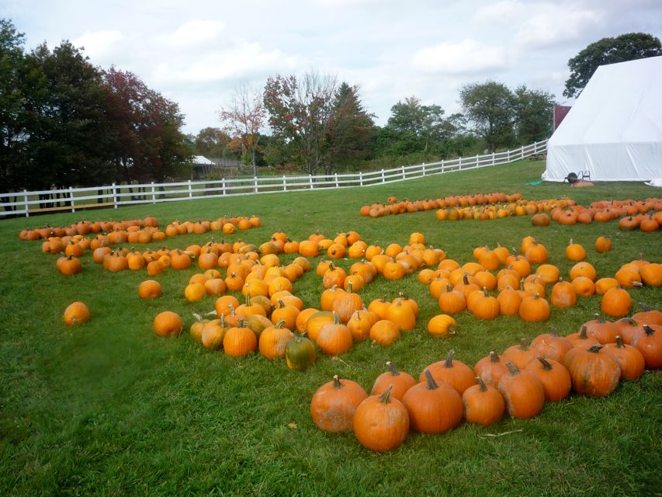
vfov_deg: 44.2
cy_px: 248
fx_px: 612
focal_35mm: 32
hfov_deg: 56.8
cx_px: 331
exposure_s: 1/400
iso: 100
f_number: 4
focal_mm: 5.2
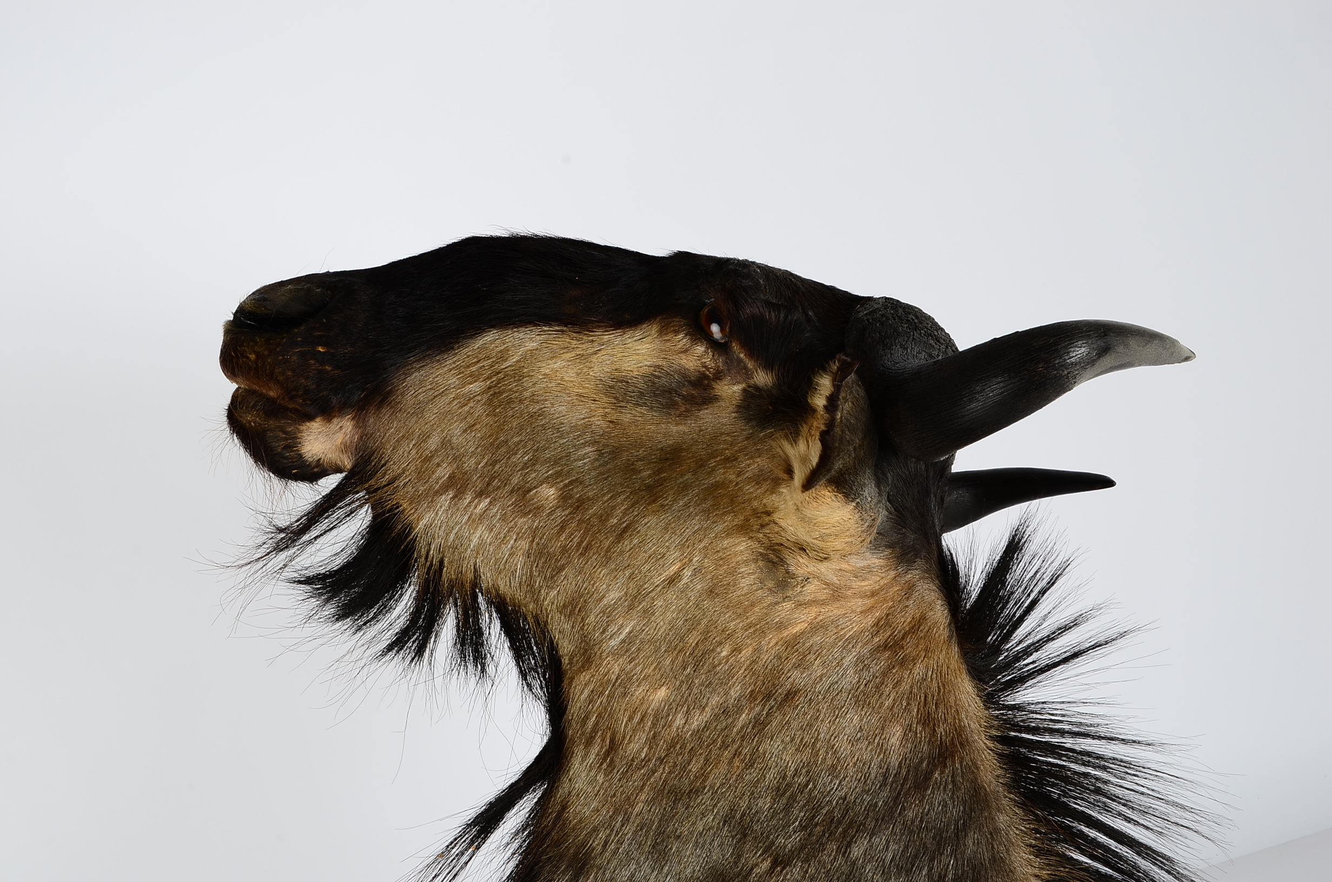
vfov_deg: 25.6
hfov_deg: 37.9
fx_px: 1938
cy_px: 441
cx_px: 666
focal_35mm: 52
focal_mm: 35
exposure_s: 1/160
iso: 100
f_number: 13
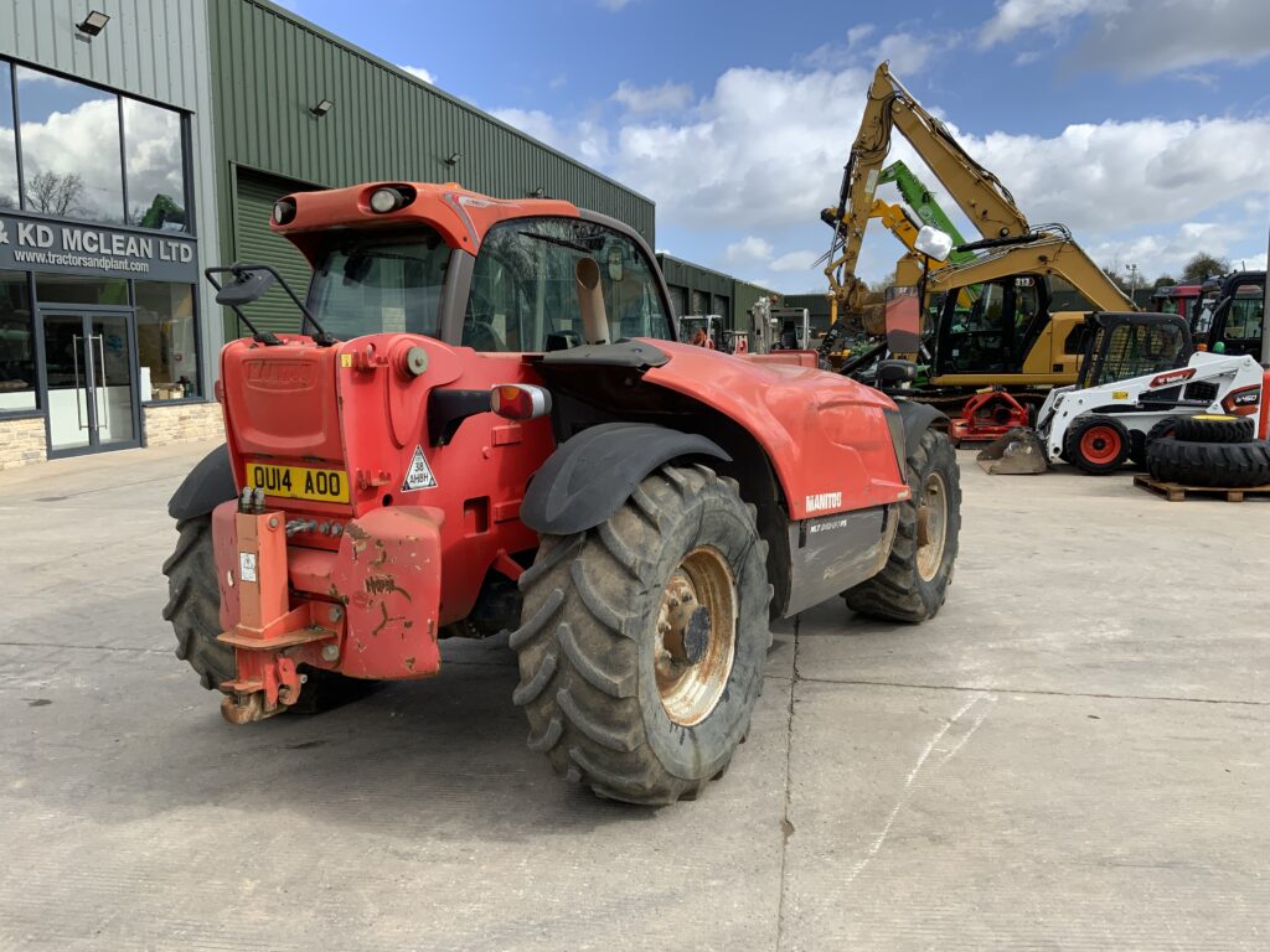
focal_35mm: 29
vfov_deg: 48.2
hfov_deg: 61.7
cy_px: 476
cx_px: 635
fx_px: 1064
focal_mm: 3
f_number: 1.8
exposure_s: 1/1076
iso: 16
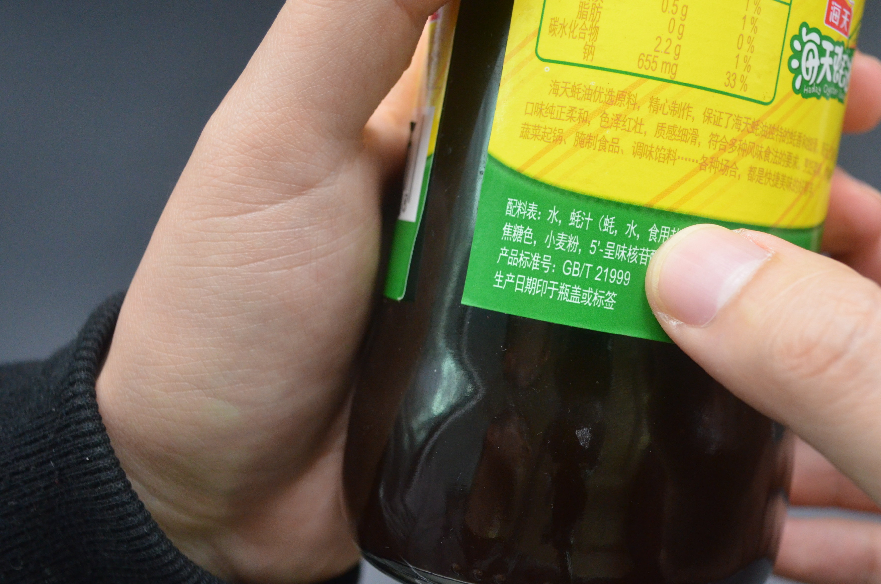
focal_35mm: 54
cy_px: 288
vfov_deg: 24.9
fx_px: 1319
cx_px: 603
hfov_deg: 36.5
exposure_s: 1/400
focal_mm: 26
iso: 1600
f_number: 4.2
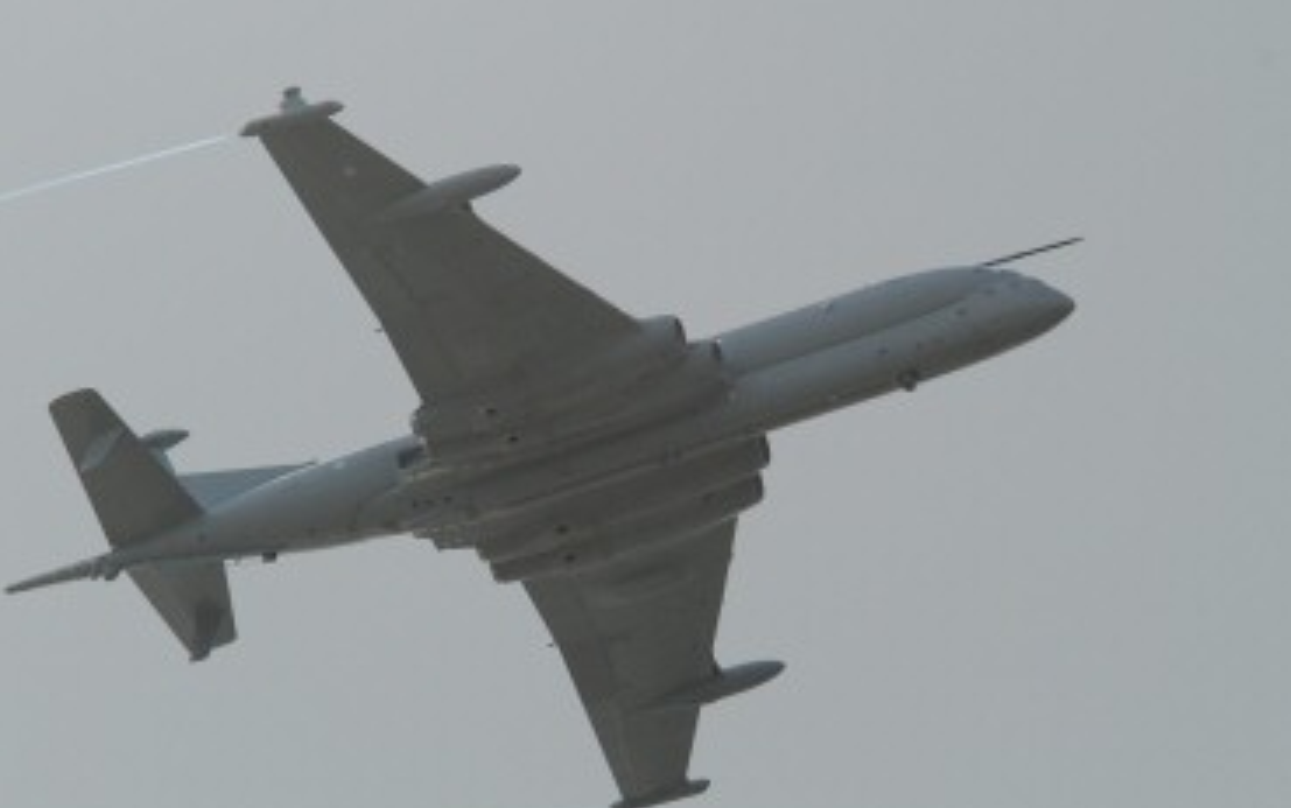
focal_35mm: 398
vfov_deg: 3.3
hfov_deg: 5.3
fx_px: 14010
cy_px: 434
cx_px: 637
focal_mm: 240
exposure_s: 1/750
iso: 400
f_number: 9.5
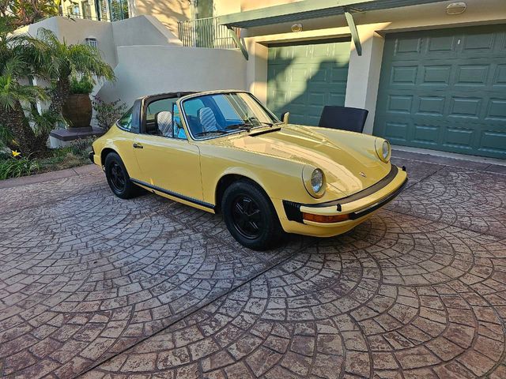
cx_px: 253
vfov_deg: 58.9
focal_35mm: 23
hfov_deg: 73.9
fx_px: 336
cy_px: 190
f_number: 1.7
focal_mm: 6.3
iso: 20
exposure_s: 1/207
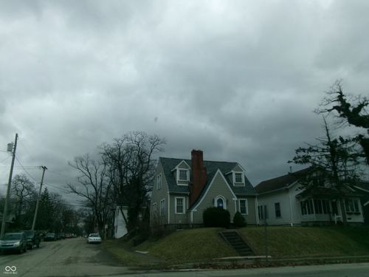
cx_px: 184
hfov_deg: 63.4
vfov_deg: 49.7
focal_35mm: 28
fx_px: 298
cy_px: 138
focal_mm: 5.1
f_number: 10.8
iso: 100
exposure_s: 1/70
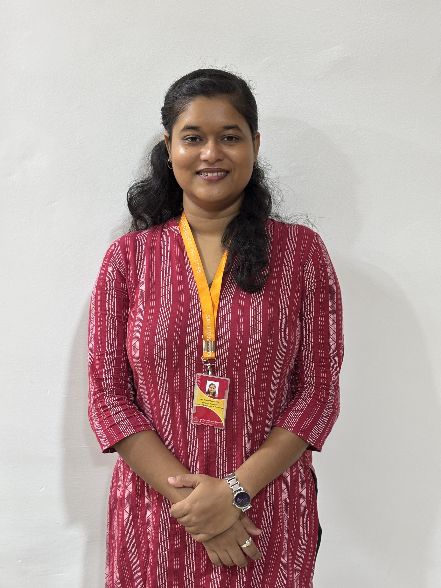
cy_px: 294
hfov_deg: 28.0
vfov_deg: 36.8
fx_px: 883
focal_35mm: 52
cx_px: 220
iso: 250
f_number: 1.6
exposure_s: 1/33
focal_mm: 5.96
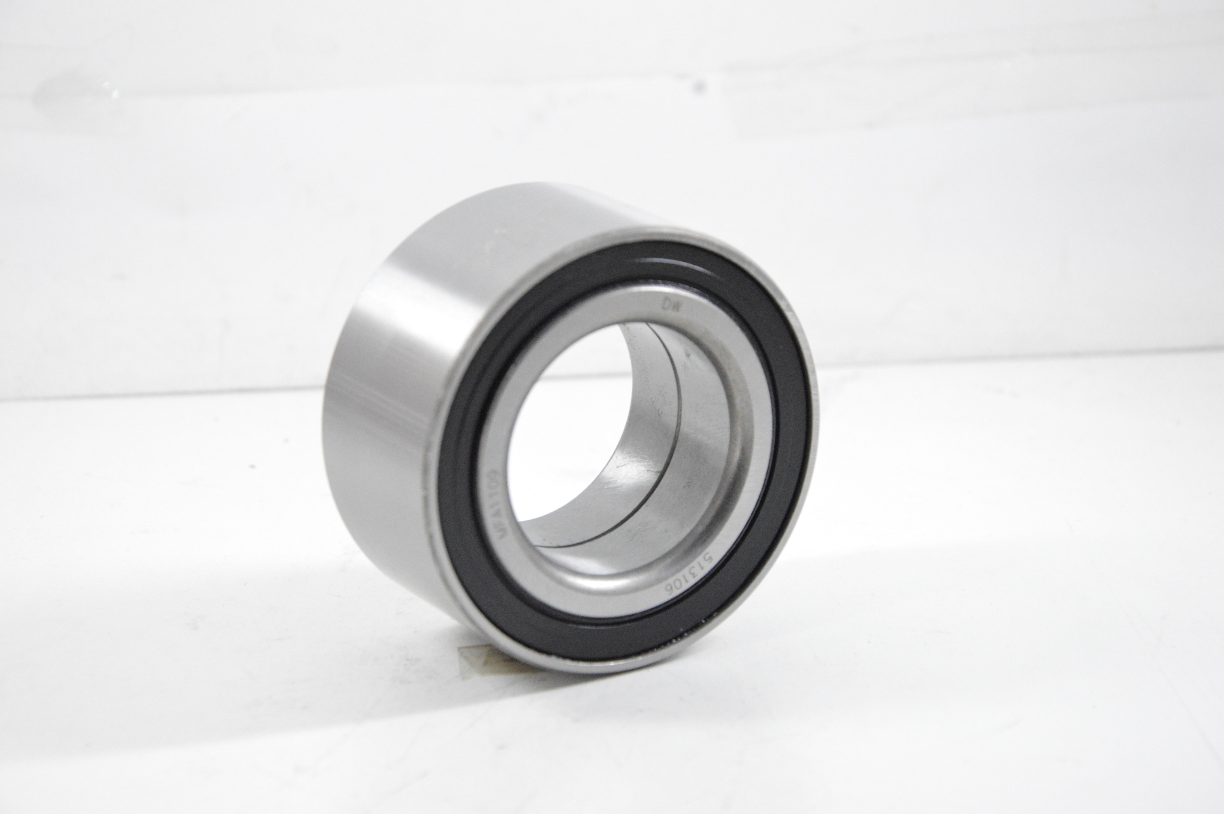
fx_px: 4076
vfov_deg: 11.4
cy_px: 407
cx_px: 612
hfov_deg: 17.1
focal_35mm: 120
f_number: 7.1
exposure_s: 1/100
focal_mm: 80
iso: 3200
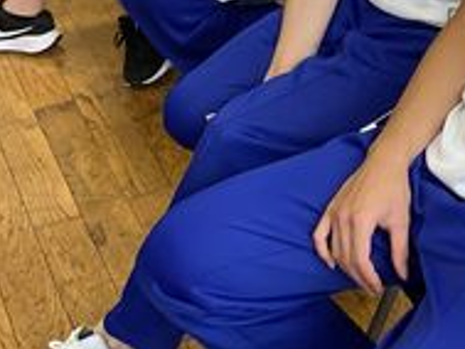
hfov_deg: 20.4
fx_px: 1237
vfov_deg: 15.5
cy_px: -79
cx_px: 495
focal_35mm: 92
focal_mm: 3
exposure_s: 1/60
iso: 80
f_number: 1.8
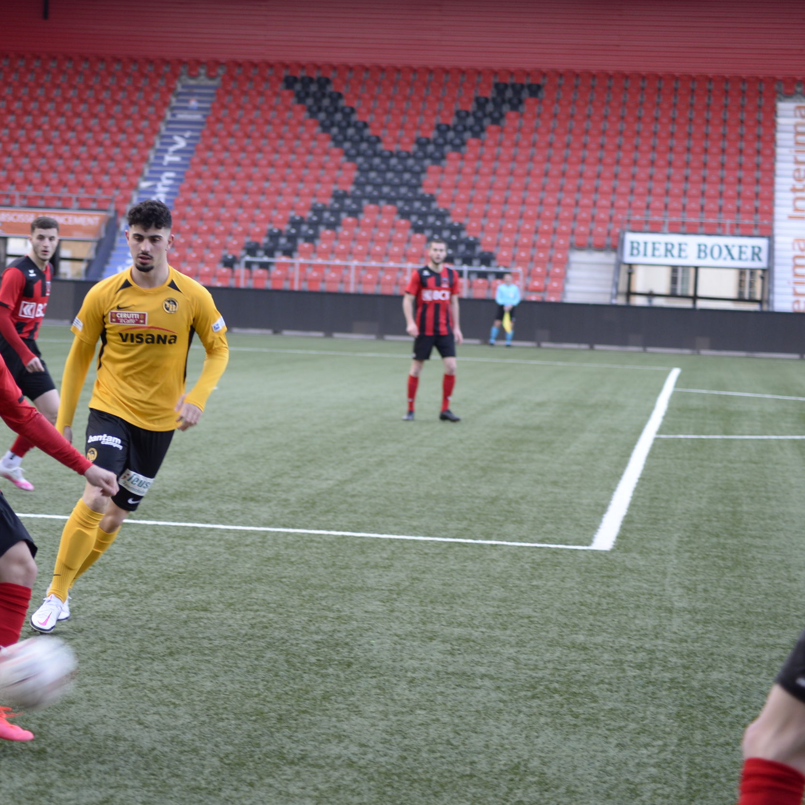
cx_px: 219
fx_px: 3052
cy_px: 402
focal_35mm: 116
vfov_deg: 15.0
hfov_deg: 15.0
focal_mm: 90
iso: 900
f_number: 4
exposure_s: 1/250
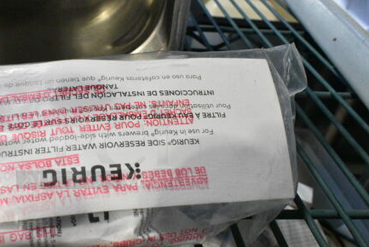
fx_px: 390
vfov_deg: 35.1
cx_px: 112
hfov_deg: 49.4
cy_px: 144
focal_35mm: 38
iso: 6400
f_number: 11
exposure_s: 1/500
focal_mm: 18
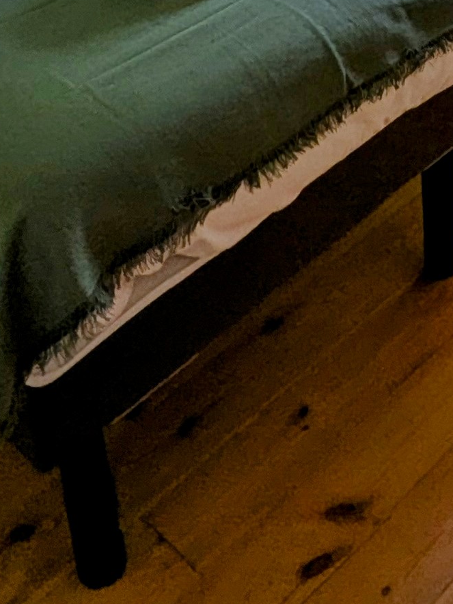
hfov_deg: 19.3
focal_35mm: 73
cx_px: 499
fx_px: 1274
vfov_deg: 20.5
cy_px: -426
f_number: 2.2
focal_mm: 2.35
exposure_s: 1/117
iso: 67
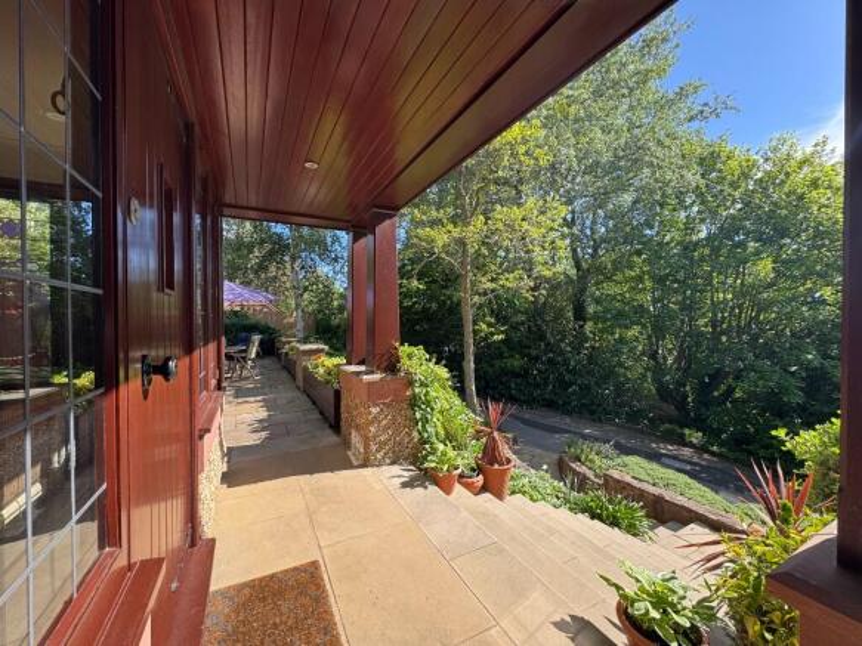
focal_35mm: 14
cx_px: 431
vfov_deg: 85.7
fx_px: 349
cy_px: 323
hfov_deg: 102.1
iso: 40
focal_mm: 2.22
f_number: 2.2
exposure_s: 1/283
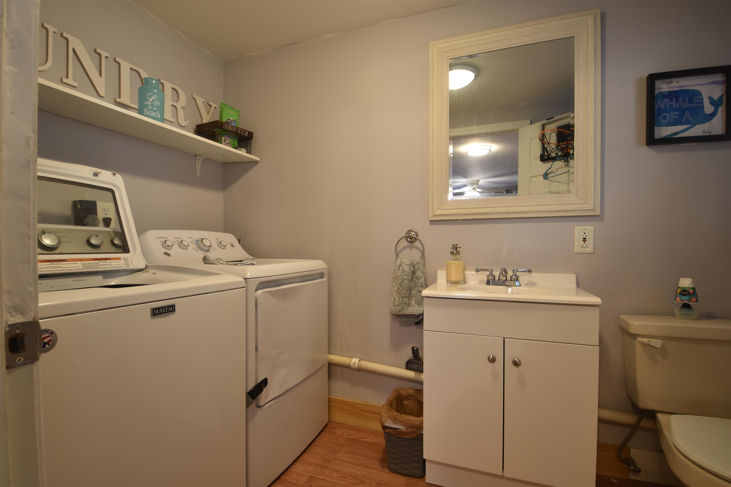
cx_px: 366
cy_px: 244
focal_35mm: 16
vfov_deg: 72.1
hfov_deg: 95.0
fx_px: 335
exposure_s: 1/5
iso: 100
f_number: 3.5
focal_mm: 11
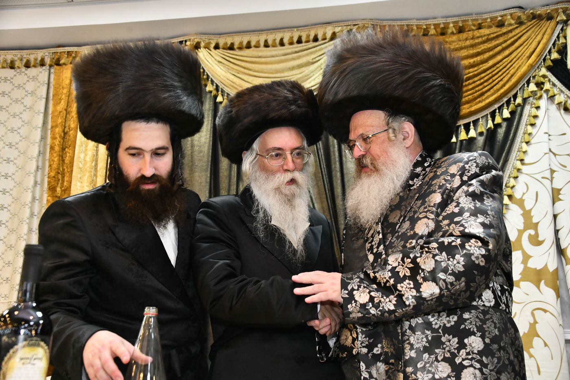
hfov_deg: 44.5
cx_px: 285
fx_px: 697
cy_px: 190
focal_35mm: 44
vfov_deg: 30.5
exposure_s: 1/160
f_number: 5.6
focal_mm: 44
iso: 1600
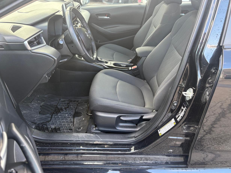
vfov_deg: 51.3
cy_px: 85
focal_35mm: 27
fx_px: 180
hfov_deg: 65.3
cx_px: 114
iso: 100
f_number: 1.6
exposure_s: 1/121
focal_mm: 5.96
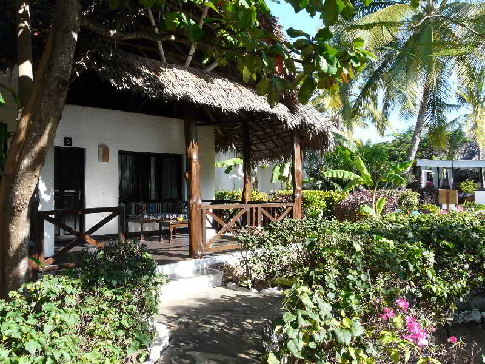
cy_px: 182
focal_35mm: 28
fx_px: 392
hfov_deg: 63.4
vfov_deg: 49.7
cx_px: 242
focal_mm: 4.6
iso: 100
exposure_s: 1/160
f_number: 4
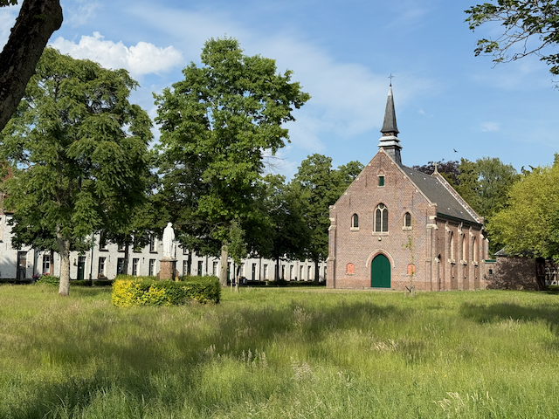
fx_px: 775
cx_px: 280
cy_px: 210
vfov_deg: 30.3
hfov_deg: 39.7
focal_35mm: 48
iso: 64
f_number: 1.78
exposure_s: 1/4329
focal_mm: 6.76
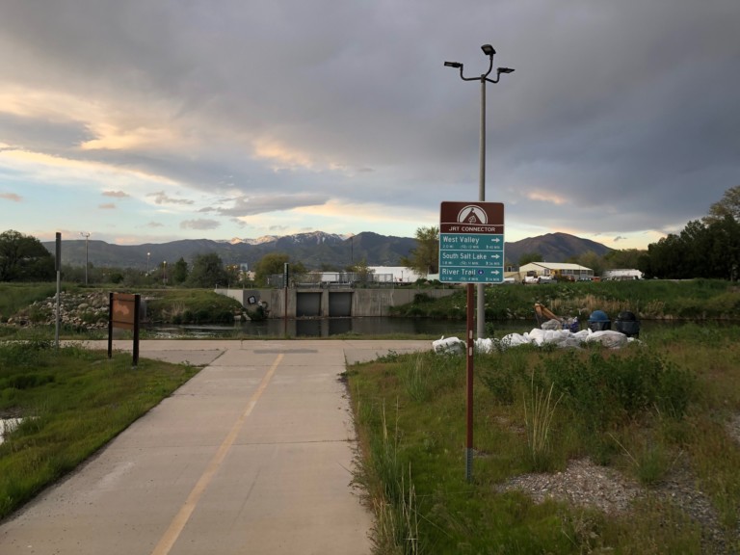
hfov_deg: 63.4
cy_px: 278
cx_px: 370
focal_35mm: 28
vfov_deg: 49.7
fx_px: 599
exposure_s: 1/120
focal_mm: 3.99
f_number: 1.8
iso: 40
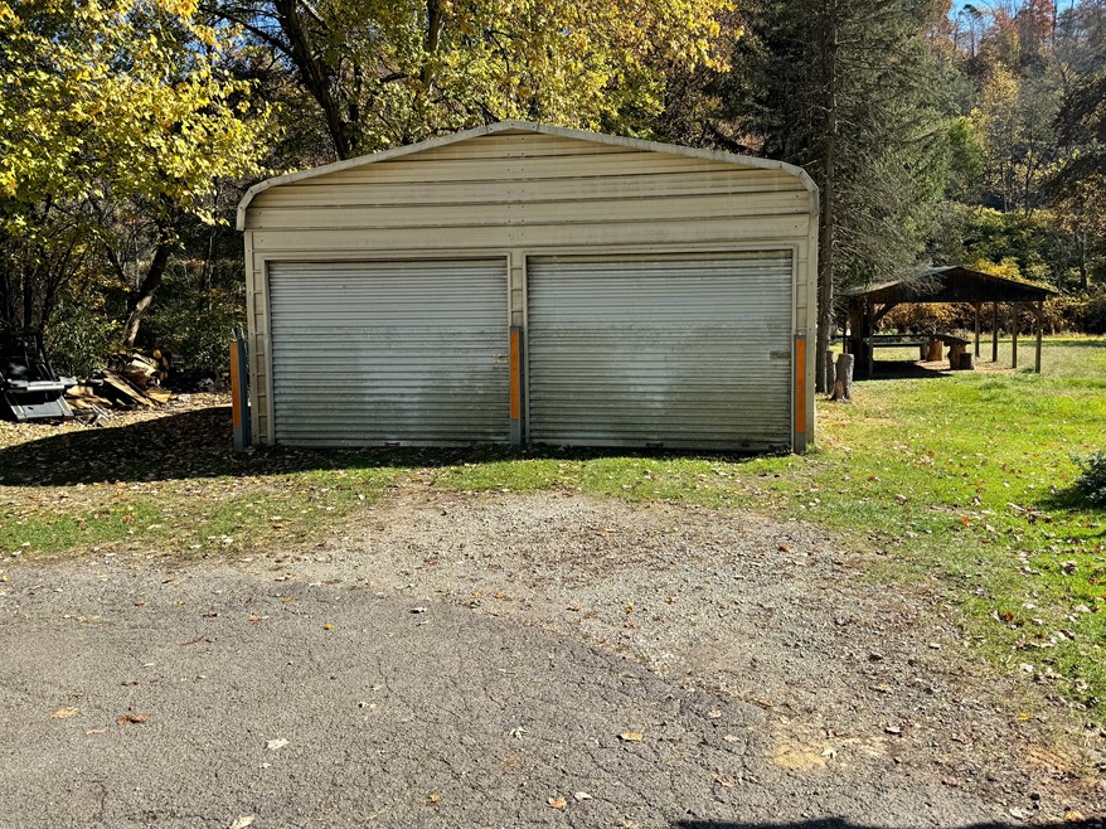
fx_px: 894
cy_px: 355
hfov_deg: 63.4
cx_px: 538
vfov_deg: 49.6
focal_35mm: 28
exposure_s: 1/2105
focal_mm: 6.76
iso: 80
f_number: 1.78
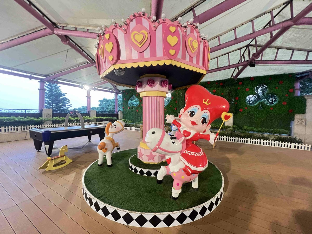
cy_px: 117
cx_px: 156
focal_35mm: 13
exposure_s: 1/60
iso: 500
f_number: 1.8
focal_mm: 1.57
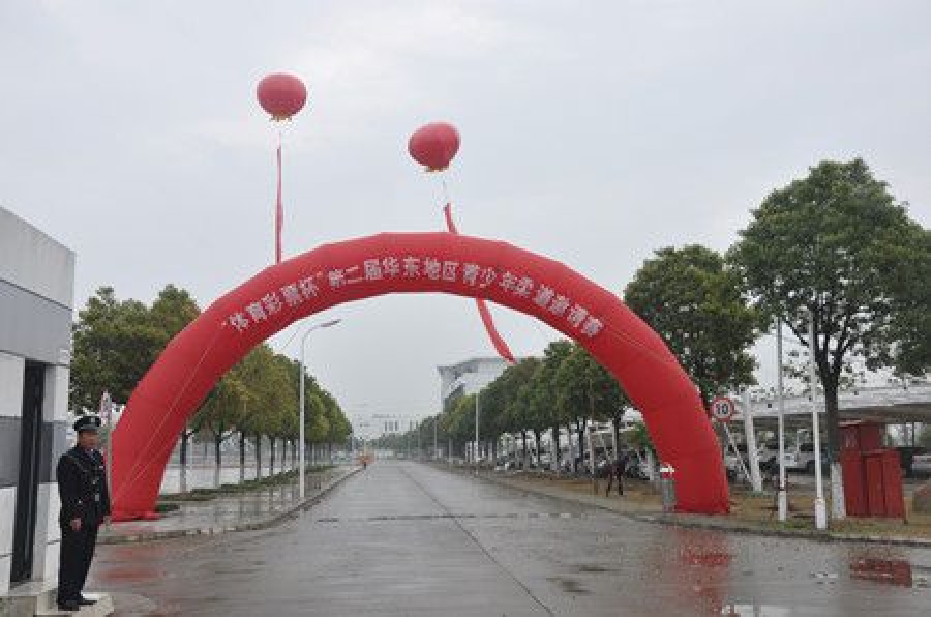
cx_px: 466
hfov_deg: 53.2
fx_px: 929
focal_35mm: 36
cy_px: 308
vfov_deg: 36.7
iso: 200
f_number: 11
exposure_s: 1/125
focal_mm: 24
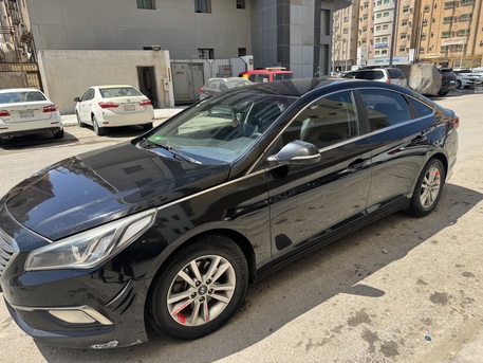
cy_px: 182
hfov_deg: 71.6
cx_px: 242
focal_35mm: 24
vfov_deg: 56.8
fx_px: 335
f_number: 1.78
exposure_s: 1/1923
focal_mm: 6.76
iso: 80
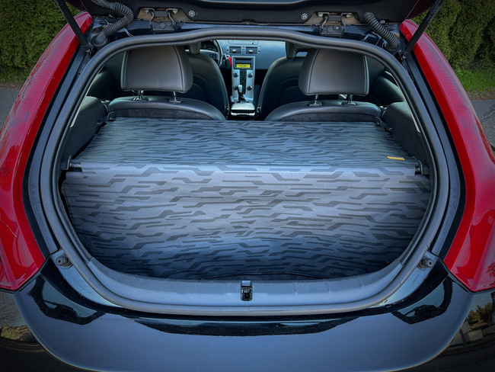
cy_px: 186
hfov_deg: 71.6
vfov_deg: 56.8
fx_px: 343
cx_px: 248
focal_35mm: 24
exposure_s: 1/121
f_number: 1.78
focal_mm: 6.86
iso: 200
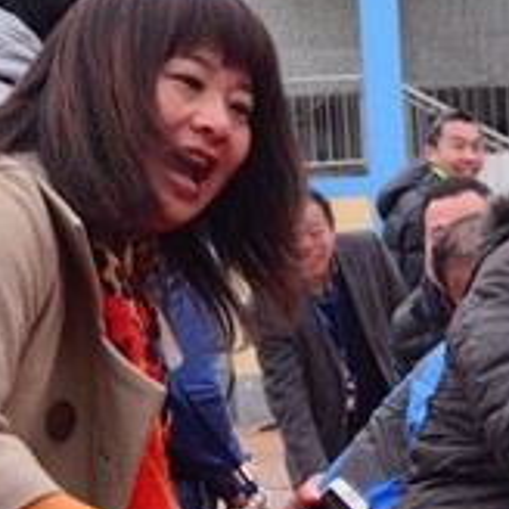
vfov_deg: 5.7
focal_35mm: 307
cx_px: 673
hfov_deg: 5.7
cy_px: 481
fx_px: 5107
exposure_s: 1/640
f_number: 9
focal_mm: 66
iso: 2000
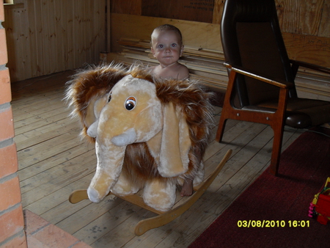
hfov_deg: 50.1
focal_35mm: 37
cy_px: 124
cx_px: 165
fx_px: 353
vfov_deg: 38.7
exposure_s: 1/45
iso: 100
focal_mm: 6.3
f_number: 2.8
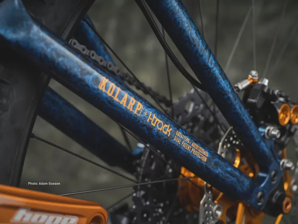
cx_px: 149
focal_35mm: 71
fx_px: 611
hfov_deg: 27.4
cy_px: 112
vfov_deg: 20.7
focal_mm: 90
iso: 200
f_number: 8
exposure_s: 1/125
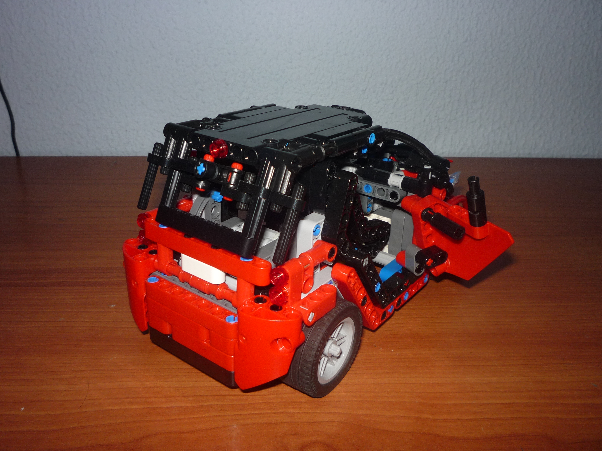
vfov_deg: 44.2
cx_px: 301
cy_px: 226
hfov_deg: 56.8
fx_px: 557
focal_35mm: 32
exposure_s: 1/30
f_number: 4
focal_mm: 5.2
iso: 100
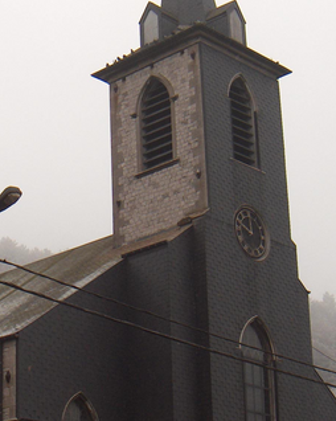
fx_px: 1194
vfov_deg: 19.9
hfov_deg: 15.8
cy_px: 273
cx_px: 16
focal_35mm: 96
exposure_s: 1/204
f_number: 4.8
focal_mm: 8
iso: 100
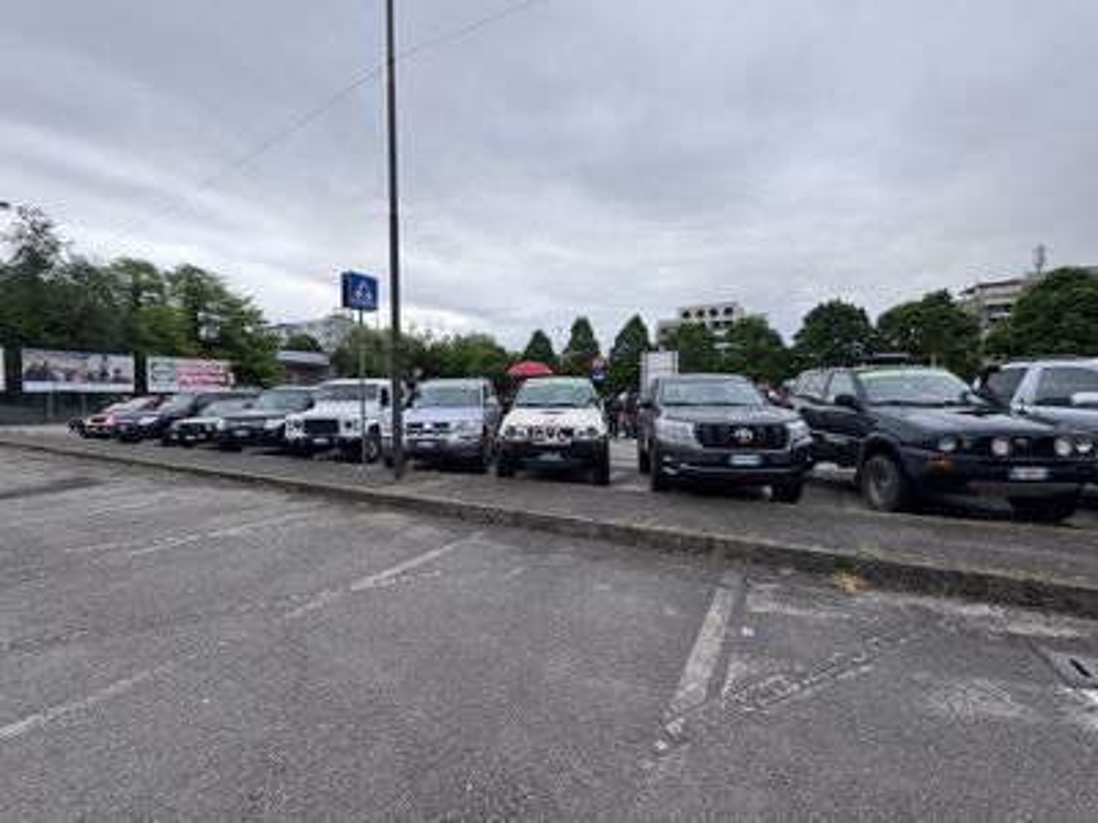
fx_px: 444
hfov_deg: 102.1
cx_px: 549
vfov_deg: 85.7
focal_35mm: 14
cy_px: 412
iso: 40
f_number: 2.2
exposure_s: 1/428
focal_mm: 2.22
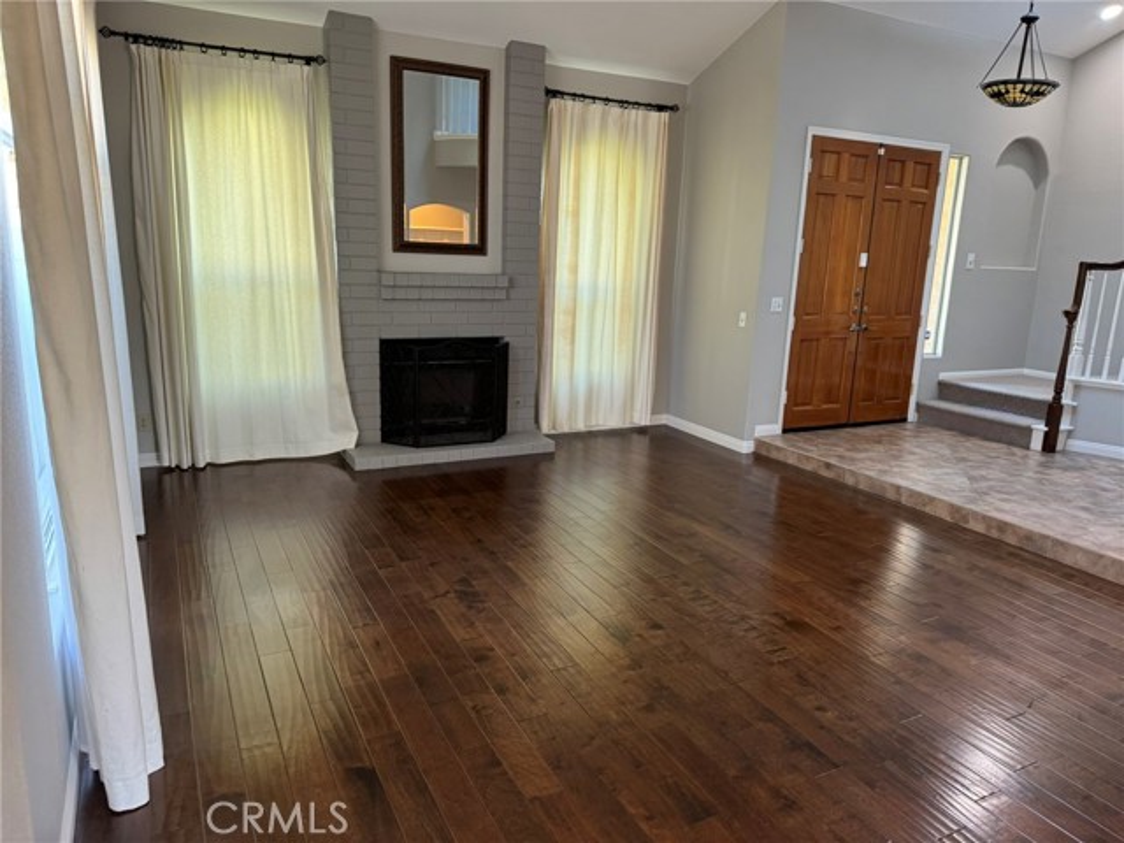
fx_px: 779
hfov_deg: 71.6
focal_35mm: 24
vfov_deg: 56.8
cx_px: 562
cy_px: 422
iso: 250
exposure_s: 1/60
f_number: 1.78
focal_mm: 6.76
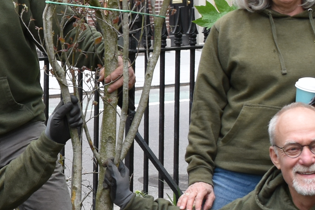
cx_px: -180
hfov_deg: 11.0
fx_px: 1557
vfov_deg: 7.7
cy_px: 11
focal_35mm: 178
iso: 400
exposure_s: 1/200
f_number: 7.1
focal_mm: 26
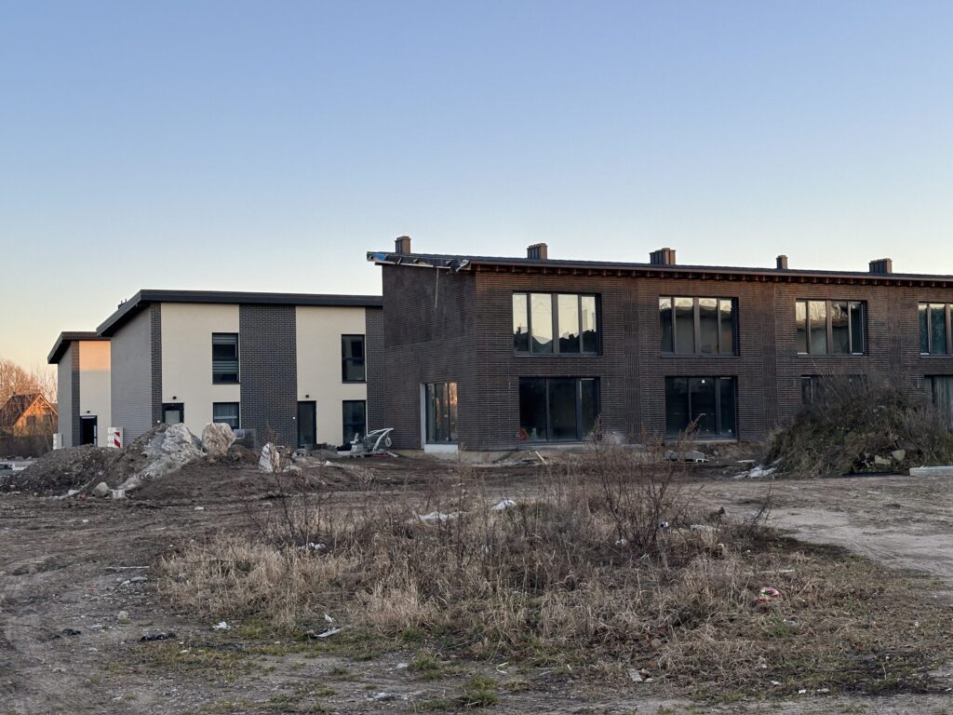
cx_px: 476
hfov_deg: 39.7
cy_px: 358
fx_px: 1321
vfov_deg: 30.3
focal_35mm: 48
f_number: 1.78
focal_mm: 6.86
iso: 64
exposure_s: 1/574
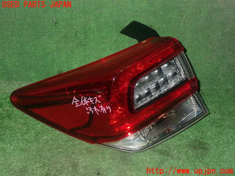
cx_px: 118
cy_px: 88
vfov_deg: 30.9
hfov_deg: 40.4
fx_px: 319
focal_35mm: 47
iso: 1000
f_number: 9
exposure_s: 1/50
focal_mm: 8.4
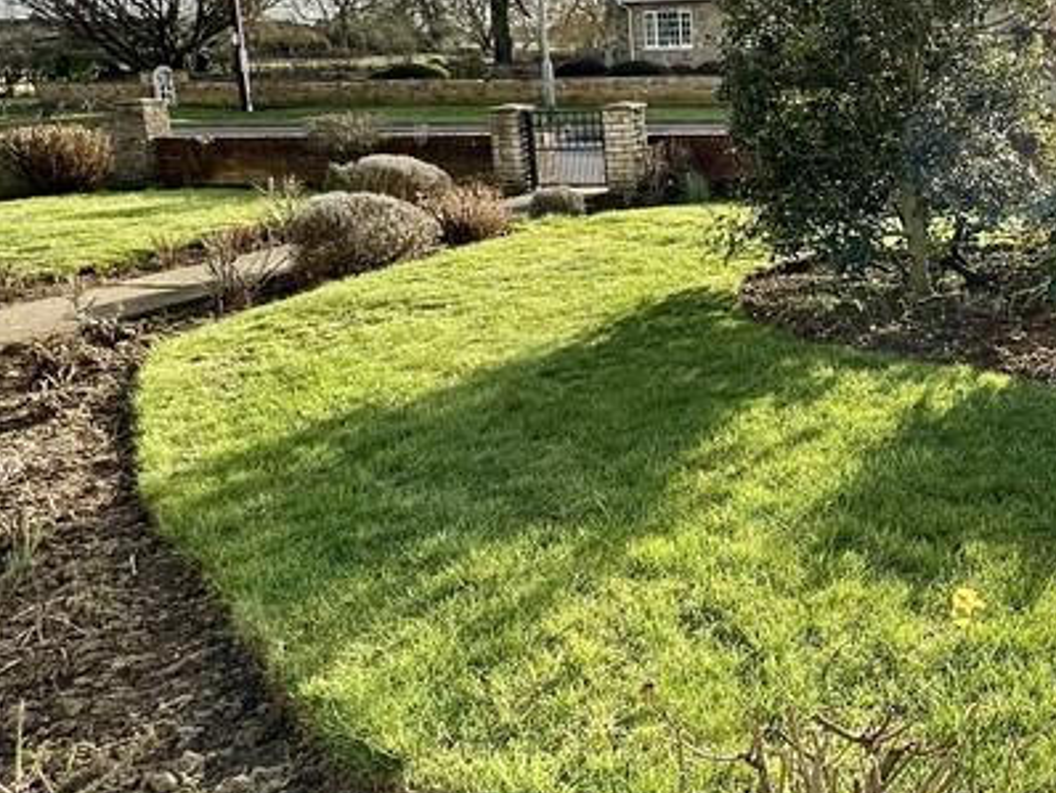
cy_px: 196
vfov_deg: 38.6
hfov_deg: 46.0
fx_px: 1099
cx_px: 966
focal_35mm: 36
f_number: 2.2
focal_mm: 2.22
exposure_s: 1/875
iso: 40
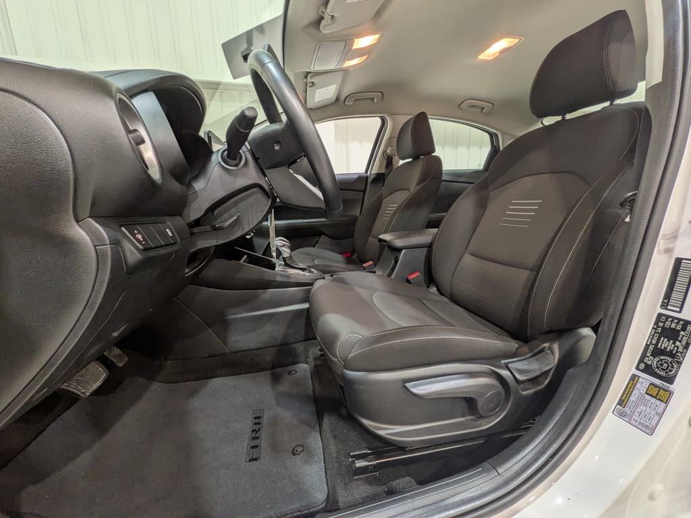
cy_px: 259
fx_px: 279
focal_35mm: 14
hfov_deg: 102.1
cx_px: 346
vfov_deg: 85.7
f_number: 2.2
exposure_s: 1/50
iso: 98
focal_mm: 1.83
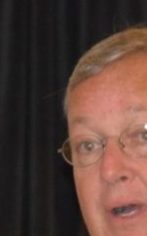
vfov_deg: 2.2
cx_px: 150
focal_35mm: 956
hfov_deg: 1.4
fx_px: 6133
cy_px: 306
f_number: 5
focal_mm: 145
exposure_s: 1/60
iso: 3200
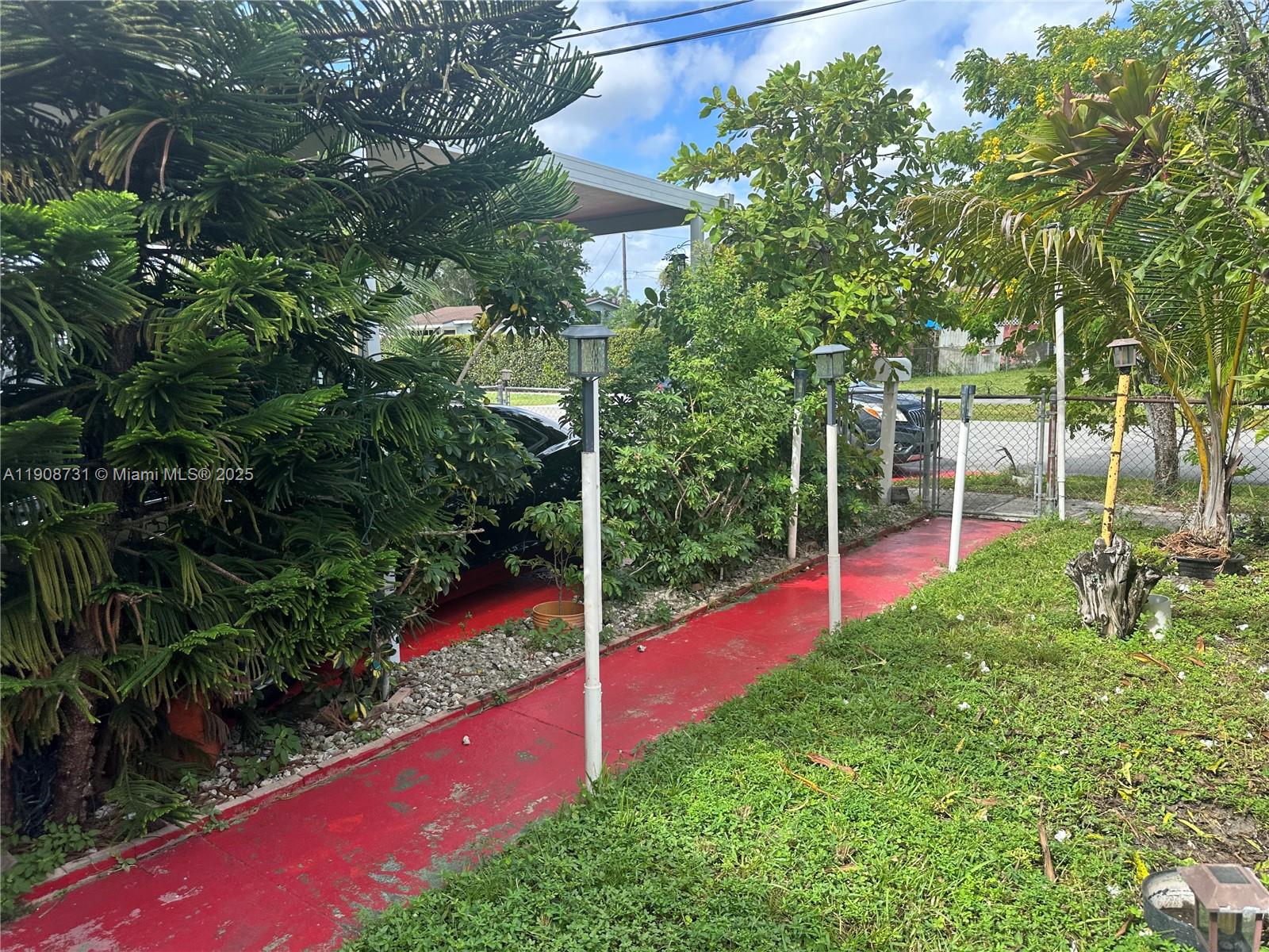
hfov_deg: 71.6
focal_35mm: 24
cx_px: 634
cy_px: 476
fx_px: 880
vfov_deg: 56.8
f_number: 1.78
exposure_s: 1/1227
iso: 80
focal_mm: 6.86
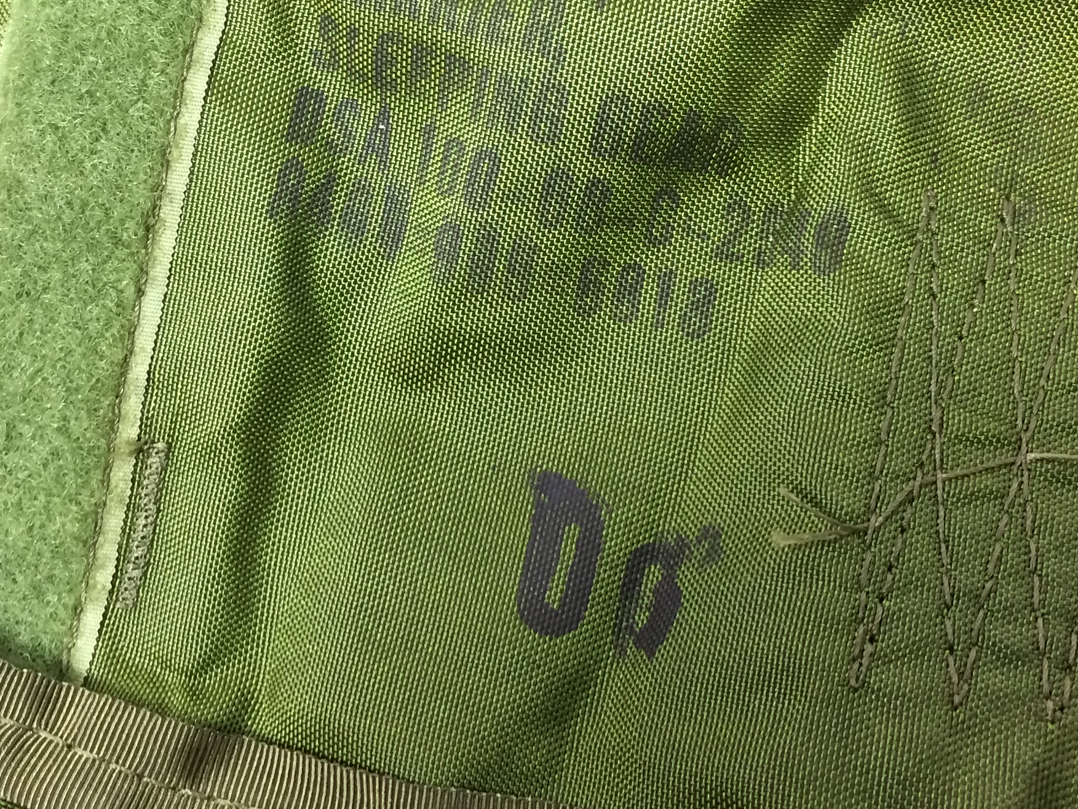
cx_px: 397
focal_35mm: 54
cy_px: 185
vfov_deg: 26.6
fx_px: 1682
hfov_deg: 35.3
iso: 80
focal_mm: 4.15
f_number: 2.2
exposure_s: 1/30
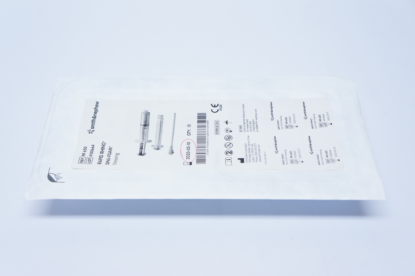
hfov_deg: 46.4
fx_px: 484
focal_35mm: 42
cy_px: 138
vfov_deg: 31.8
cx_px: 208
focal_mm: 28
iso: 800
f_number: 6.3
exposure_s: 1/60
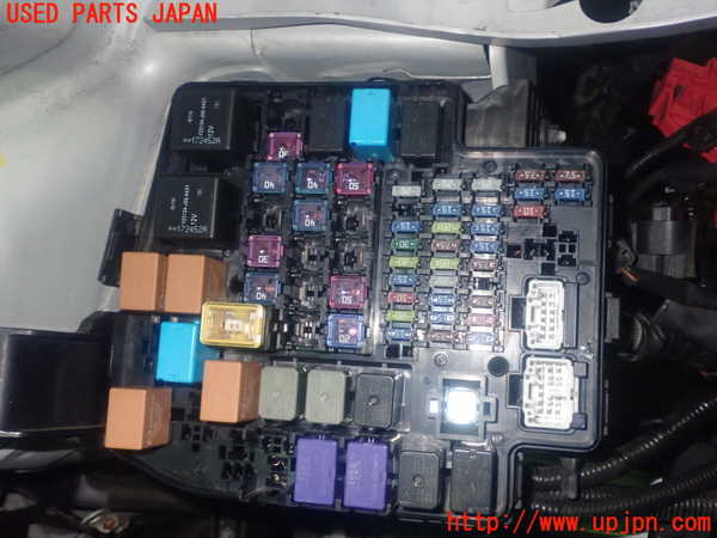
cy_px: 269
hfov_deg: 49.0
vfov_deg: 37.7
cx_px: 358
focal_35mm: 38
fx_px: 787
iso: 800
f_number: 8
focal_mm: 6.83
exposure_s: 1/40
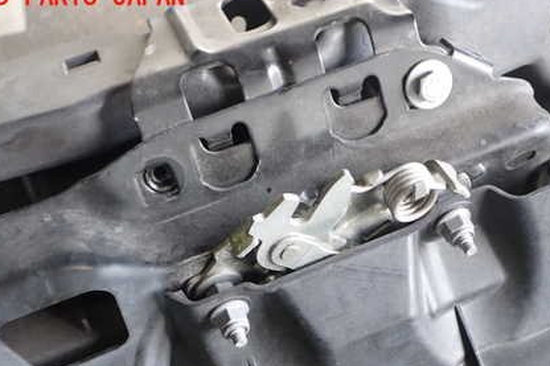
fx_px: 825
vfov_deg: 24.7
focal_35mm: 54
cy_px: 277
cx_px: 341
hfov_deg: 36.7
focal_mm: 6.37
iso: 160
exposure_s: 1/80
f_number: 2.5
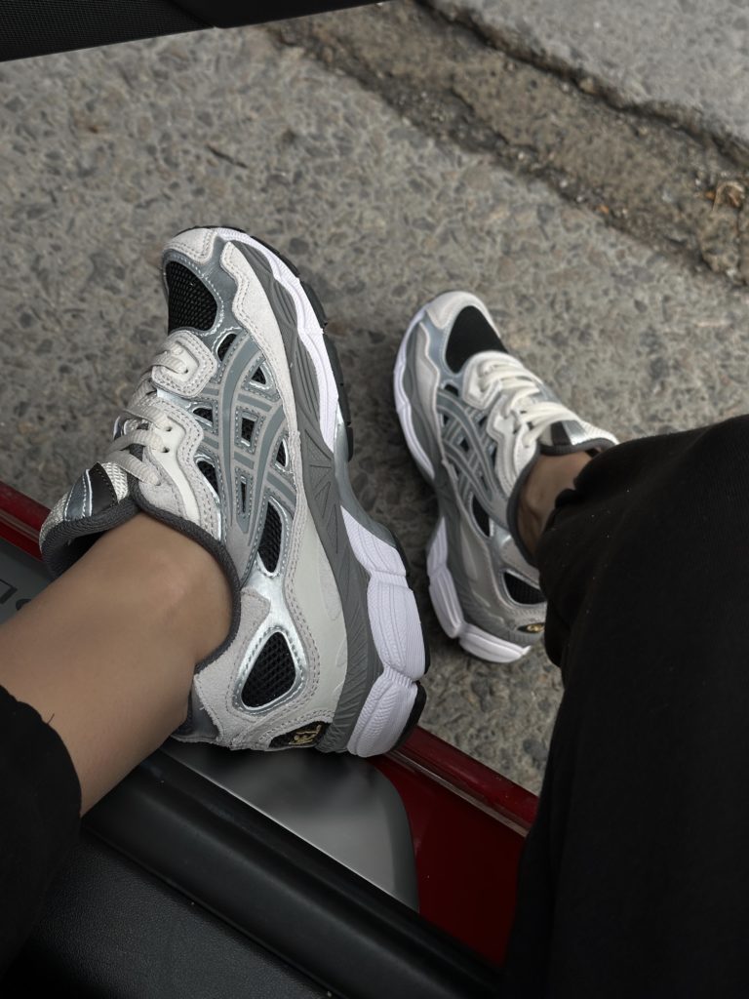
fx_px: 1385
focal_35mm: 48
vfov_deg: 39.7
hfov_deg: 30.3
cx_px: 374
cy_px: 500
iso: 64
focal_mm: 6.86
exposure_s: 1/1400
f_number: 1.8
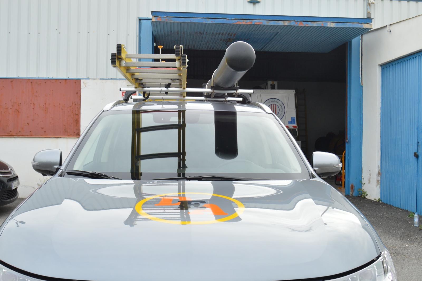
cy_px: 140
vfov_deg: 36.8
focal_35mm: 36
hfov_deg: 53.2
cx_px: 211
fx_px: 422
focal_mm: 24
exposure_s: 1/100
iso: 400
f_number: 10
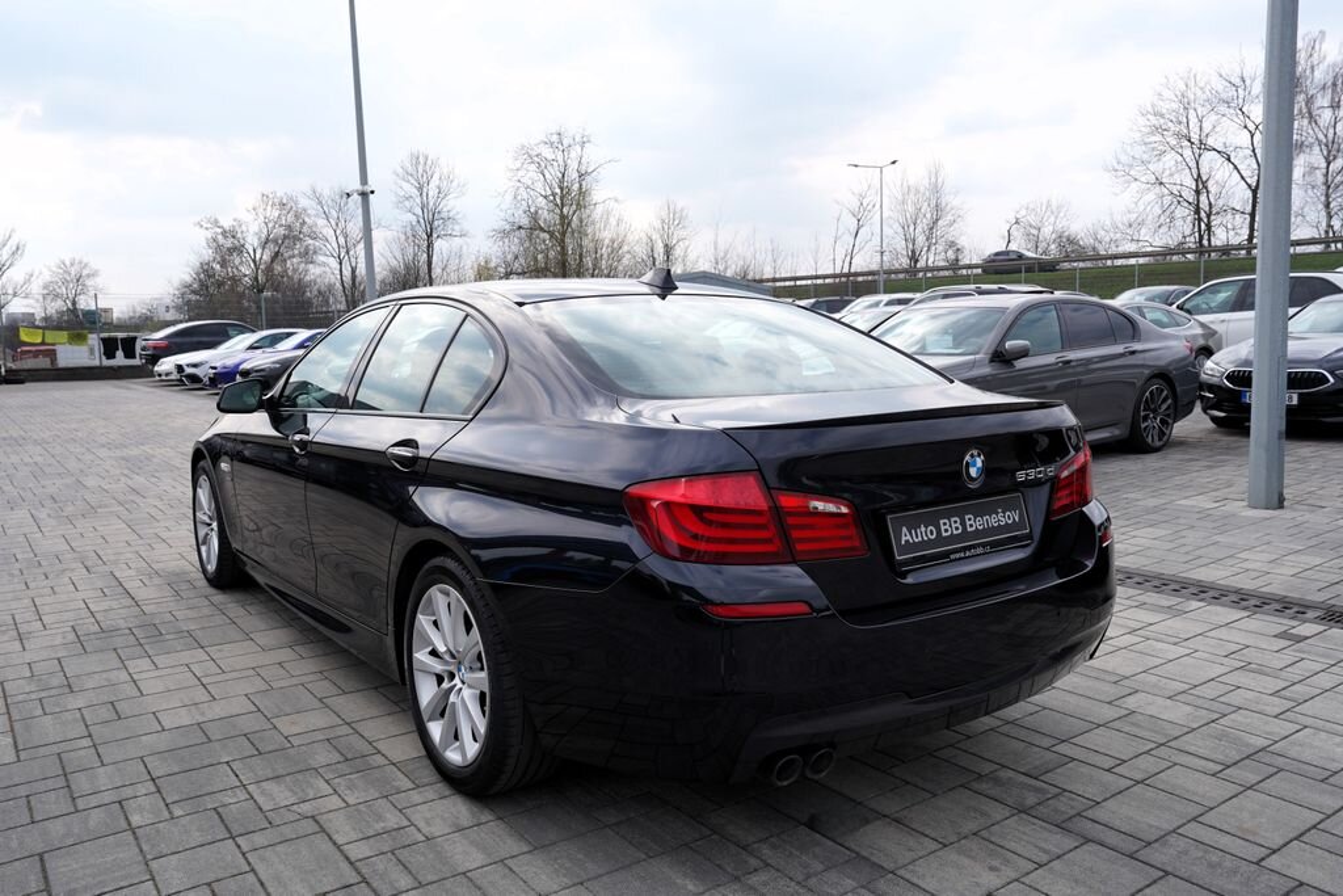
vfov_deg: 47.9
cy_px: 448
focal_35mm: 27
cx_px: 672
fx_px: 1007
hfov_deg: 67.4
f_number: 8
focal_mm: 27
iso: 100
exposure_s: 1/200
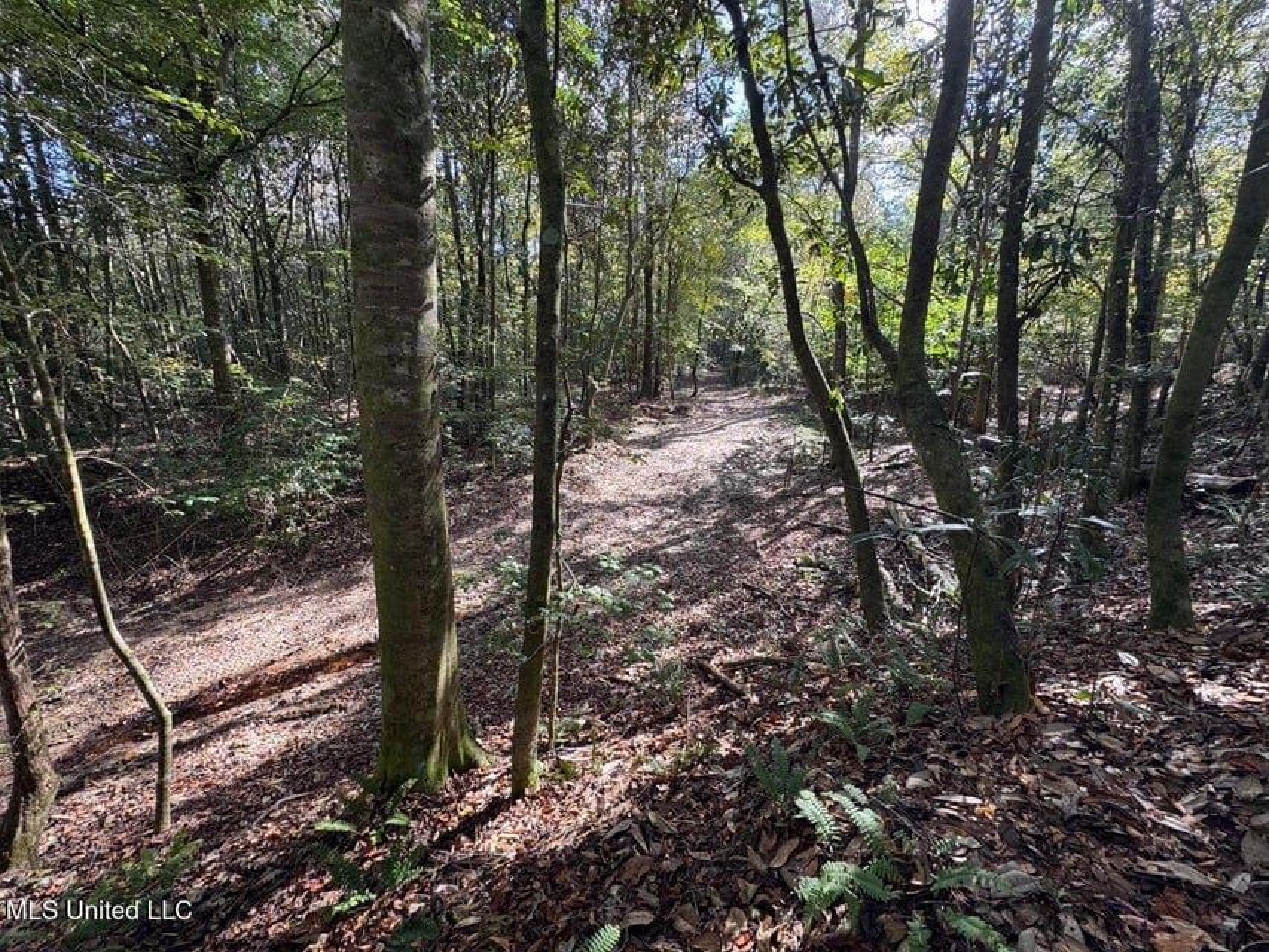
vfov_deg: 85.7
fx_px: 513
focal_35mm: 14
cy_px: 476
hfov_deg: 102.1
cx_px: 634
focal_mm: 2.22
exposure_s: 1/99
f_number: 2.2
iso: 50
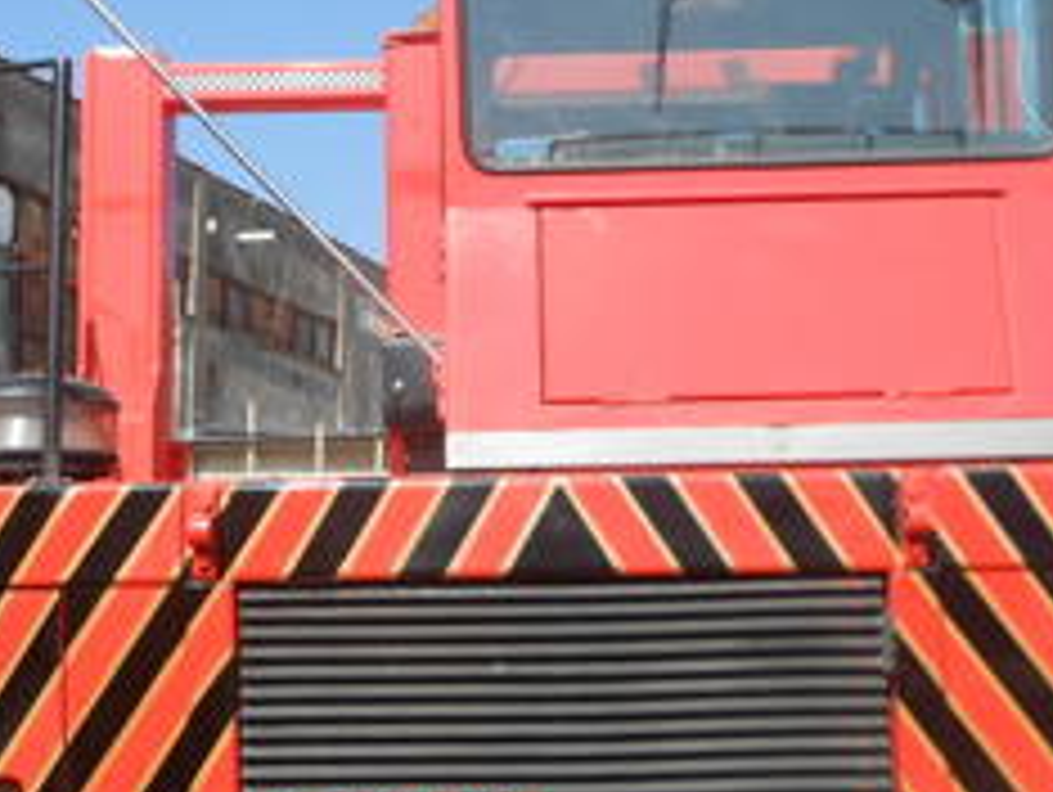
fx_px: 1583
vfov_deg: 28.1
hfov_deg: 36.8
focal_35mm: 52
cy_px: 421
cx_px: 526
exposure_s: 1/800
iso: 80
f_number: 3.2
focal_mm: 4.6
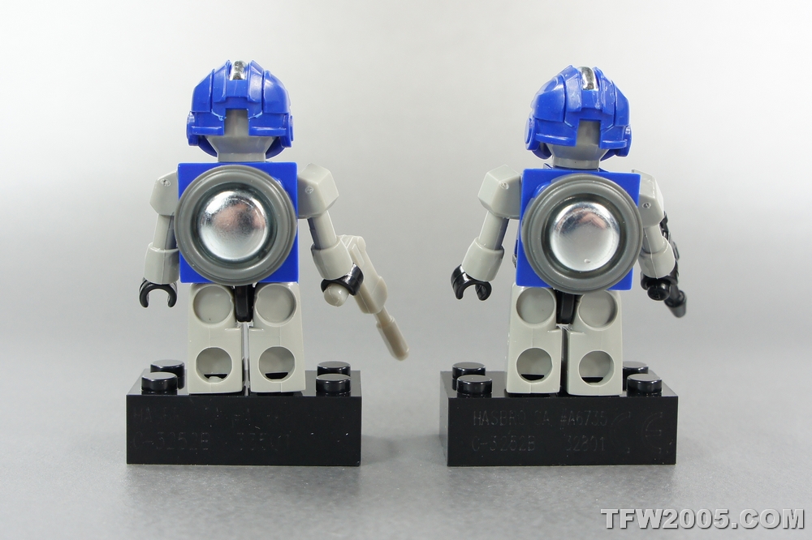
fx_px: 778
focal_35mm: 34
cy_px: 270
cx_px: 406
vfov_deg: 38.3
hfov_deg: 55.1
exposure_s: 1/60
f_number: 8
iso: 400
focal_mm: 23
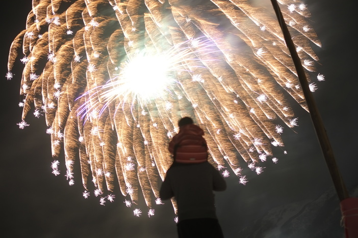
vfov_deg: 37.9
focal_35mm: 35
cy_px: 119
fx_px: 348
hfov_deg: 54.4
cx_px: 179
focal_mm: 23
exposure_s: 2.6
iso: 200
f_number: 1.4
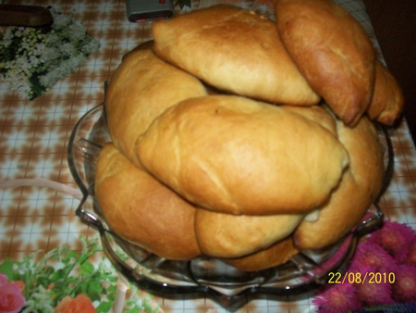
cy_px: 156
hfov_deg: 51.3
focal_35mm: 36
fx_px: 433
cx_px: 208
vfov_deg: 39.7
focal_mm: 6
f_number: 2.7
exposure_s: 1/60
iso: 160
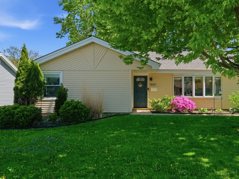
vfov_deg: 42.9
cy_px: 90
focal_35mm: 33
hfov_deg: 55.2
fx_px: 228
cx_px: 135
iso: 1600
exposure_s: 1/3500
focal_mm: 20
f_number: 8
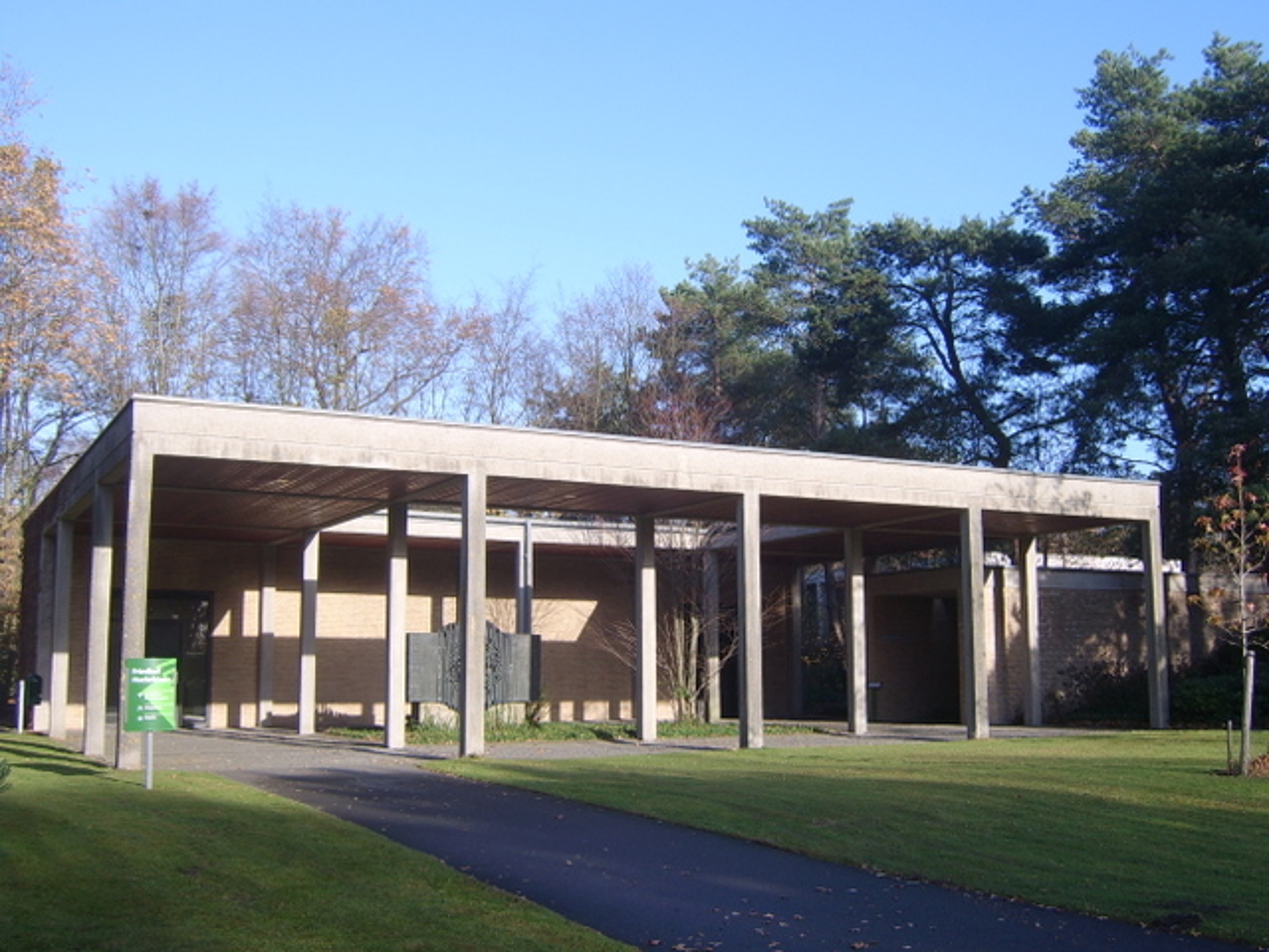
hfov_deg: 58.4
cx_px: 634
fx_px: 1136
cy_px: 476
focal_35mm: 31
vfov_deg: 45.4
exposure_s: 1/272
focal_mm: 8.13
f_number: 4
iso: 71
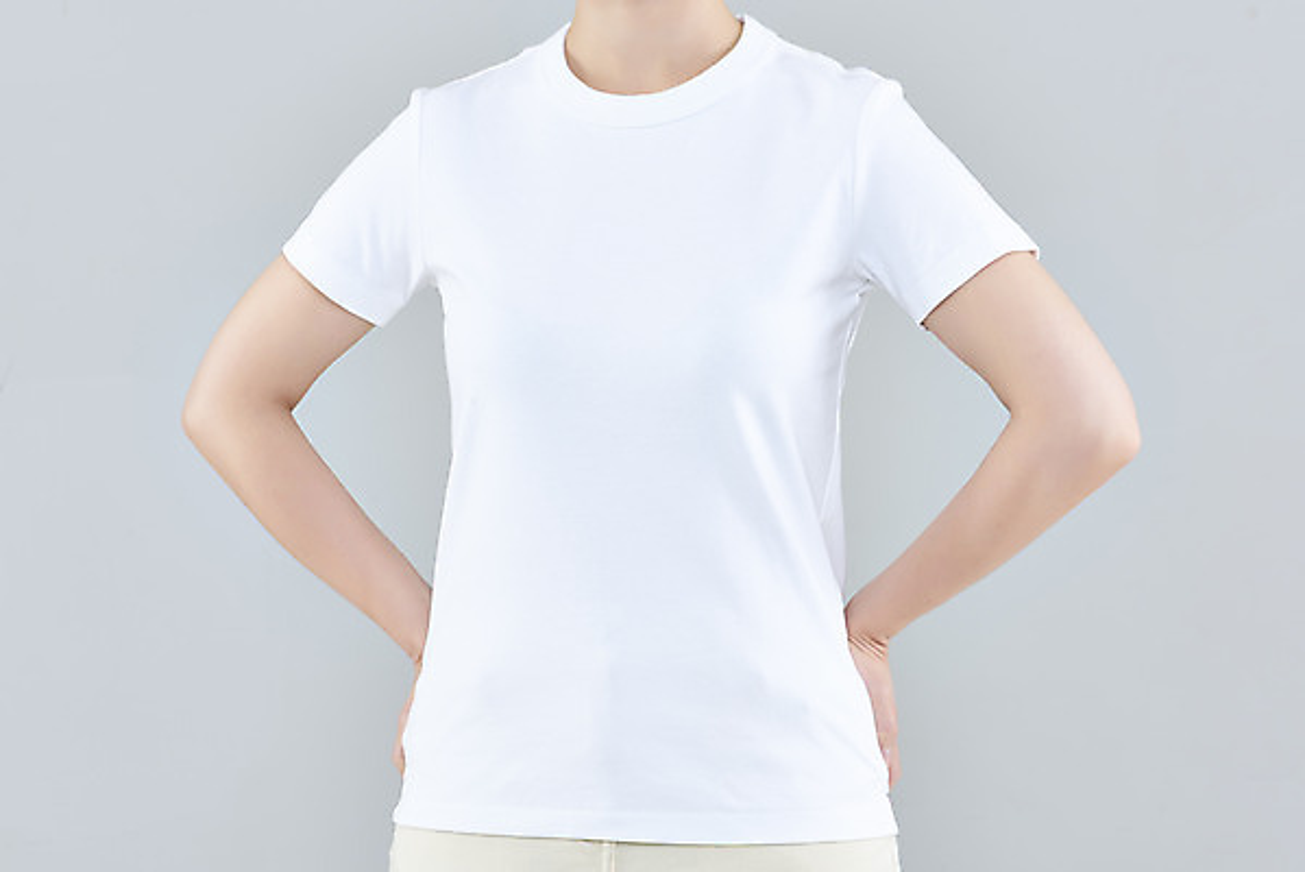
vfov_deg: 9.2
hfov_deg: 13.7
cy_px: 436
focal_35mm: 150
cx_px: 652
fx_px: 5440
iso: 100
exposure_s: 1/125
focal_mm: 150
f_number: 16
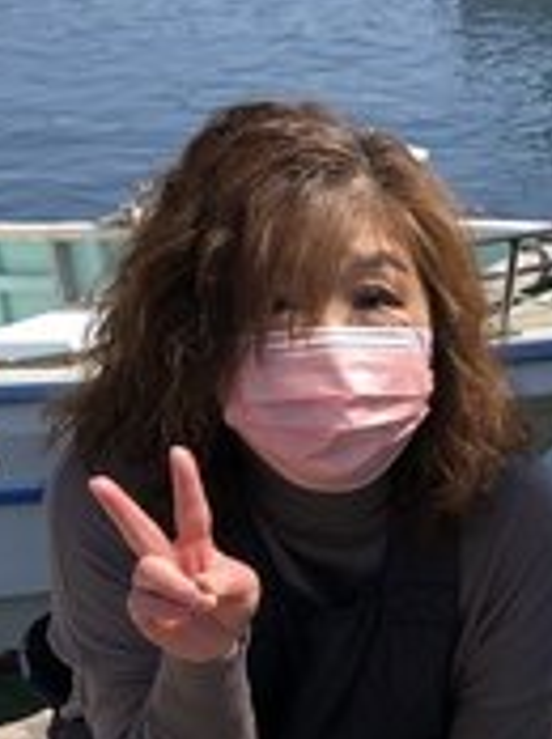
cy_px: 790
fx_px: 2195
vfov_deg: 18.5
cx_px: 760
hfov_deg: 13.7
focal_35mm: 103
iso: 20
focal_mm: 3.99
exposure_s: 1/1453
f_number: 1.8
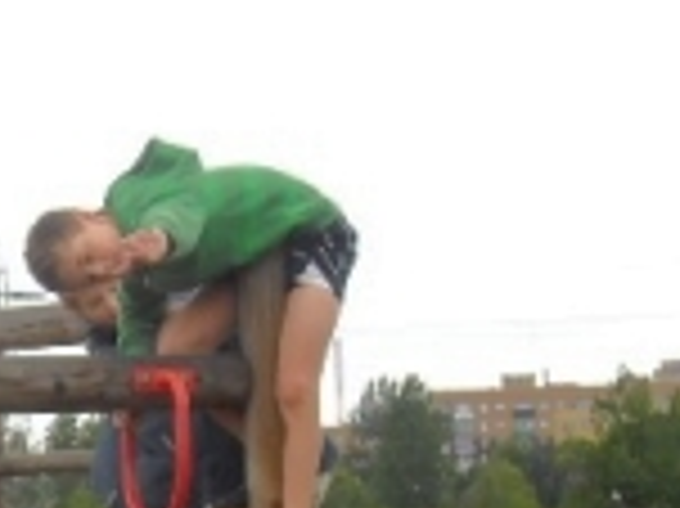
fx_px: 2414
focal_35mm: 123
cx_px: -50
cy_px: 807
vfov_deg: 11.4
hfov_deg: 15.6
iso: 64
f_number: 2.8
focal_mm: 5.7
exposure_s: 1/168
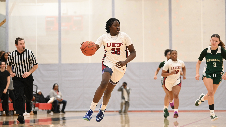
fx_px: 755
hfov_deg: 17.0
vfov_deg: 9.6
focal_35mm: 126
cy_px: 68
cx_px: 113
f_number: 2.8
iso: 5000
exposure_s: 1/1000
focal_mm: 120
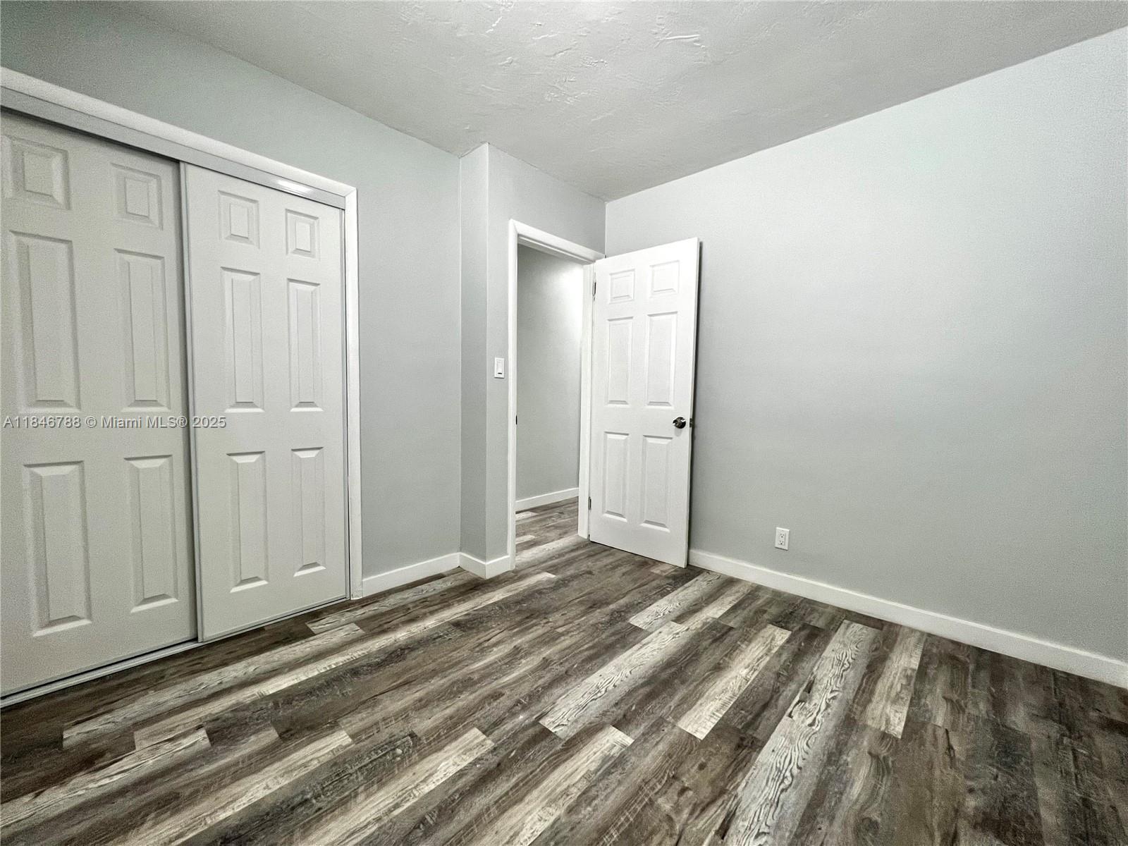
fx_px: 424
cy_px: 423
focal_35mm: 13
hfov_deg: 106.2
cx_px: 564
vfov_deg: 89.9
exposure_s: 1/120
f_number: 1.8
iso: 160
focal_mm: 1.57
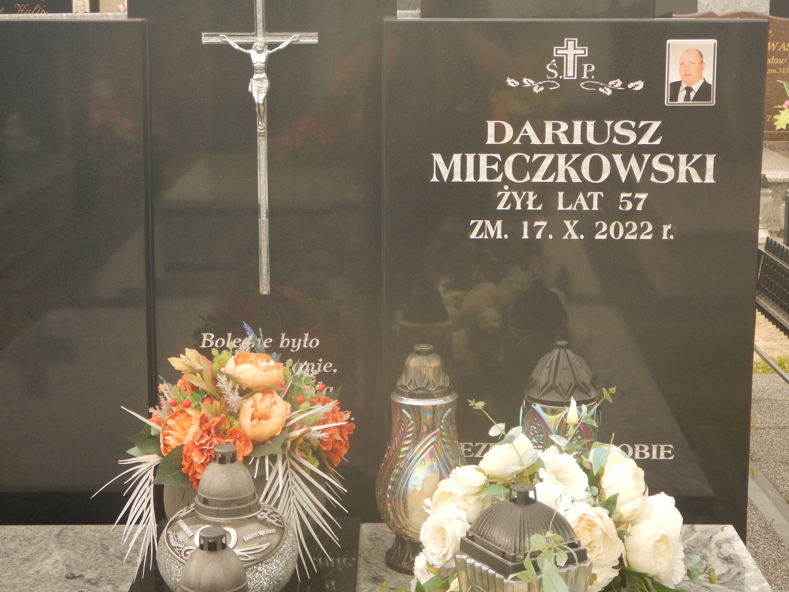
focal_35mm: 67
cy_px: 296
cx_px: 394
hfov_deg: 29.0
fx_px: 1527
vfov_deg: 21.9
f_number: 4.5
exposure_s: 1/125
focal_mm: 12
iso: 125
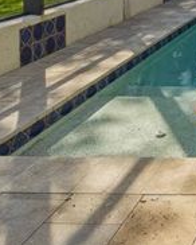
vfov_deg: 27.5
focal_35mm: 58
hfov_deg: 19.9
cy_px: -68
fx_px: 420
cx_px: 344
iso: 200
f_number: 8
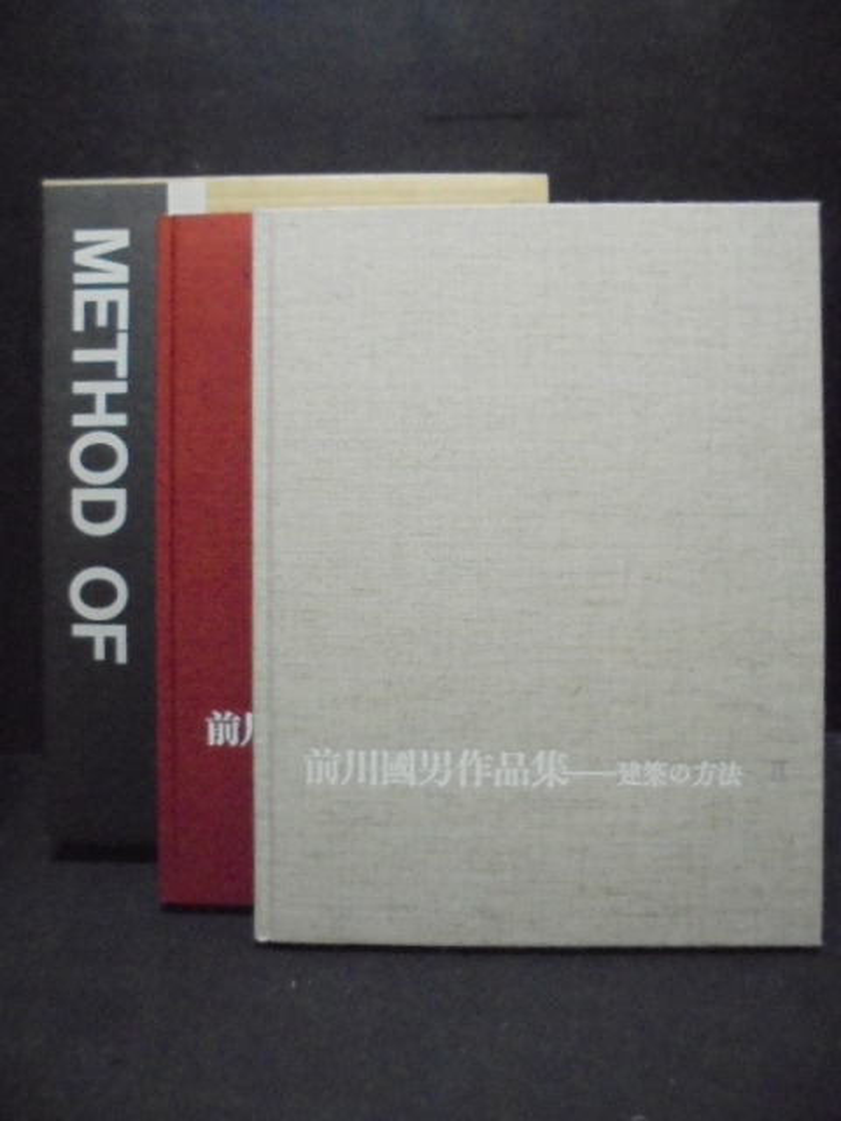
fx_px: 842
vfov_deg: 67.3
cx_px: 420
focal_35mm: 26
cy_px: 560
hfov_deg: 53.1
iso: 1250
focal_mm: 4.6
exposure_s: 1/60
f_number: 3.5
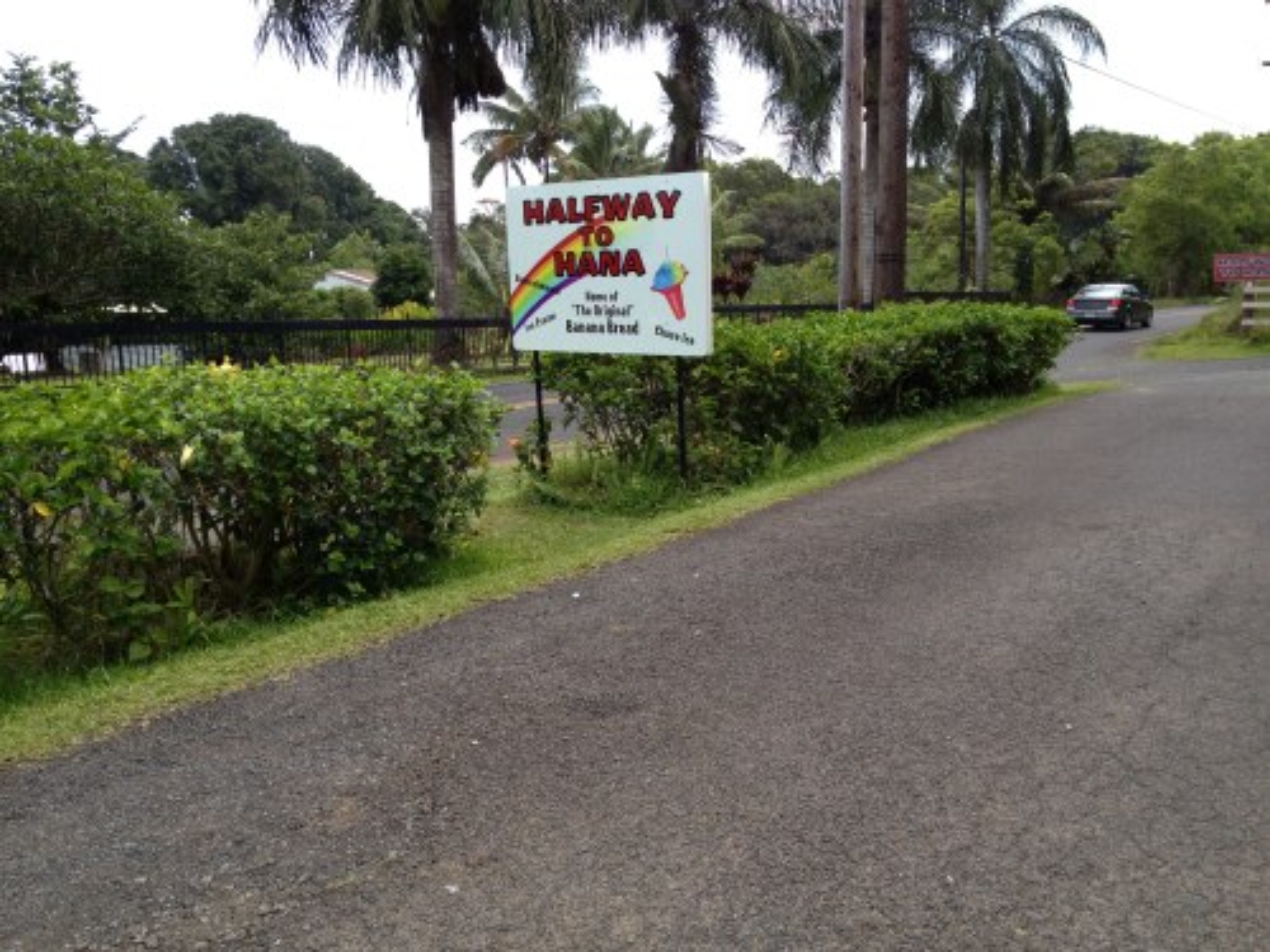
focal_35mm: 35
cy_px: 476
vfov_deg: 40.7
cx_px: 635
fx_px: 1284
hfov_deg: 52.6
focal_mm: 4.28
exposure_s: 1/657
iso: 64
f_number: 2.4
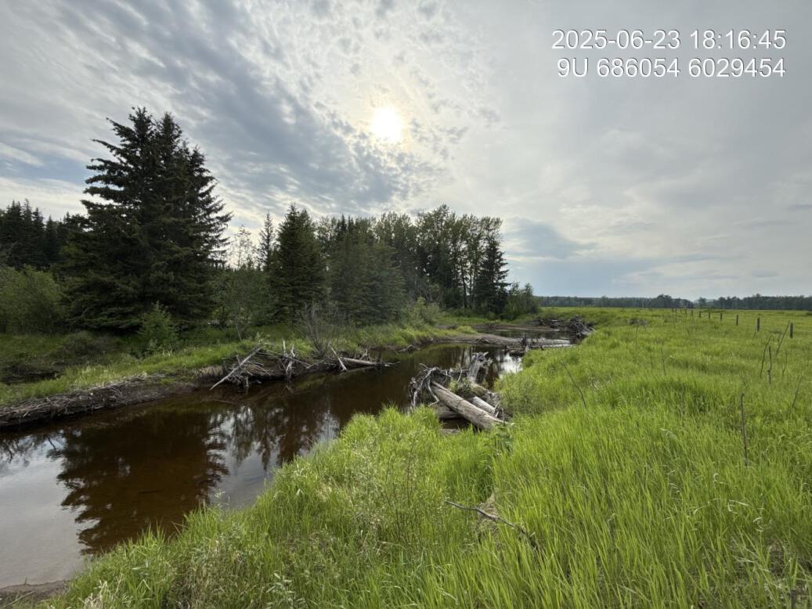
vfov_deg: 85.7
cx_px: 406
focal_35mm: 14
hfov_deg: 102.1
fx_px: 328
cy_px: 304
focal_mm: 2.22
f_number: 2.2
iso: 50
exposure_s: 1/1961
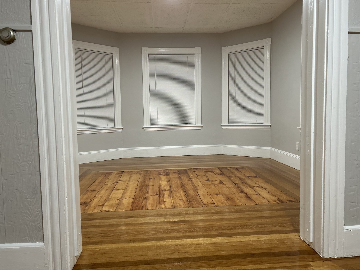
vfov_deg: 53.1
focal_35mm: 26
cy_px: 135
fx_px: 270
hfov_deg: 67.3
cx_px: 180
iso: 160
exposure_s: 1/60
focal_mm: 5.7
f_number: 1.5
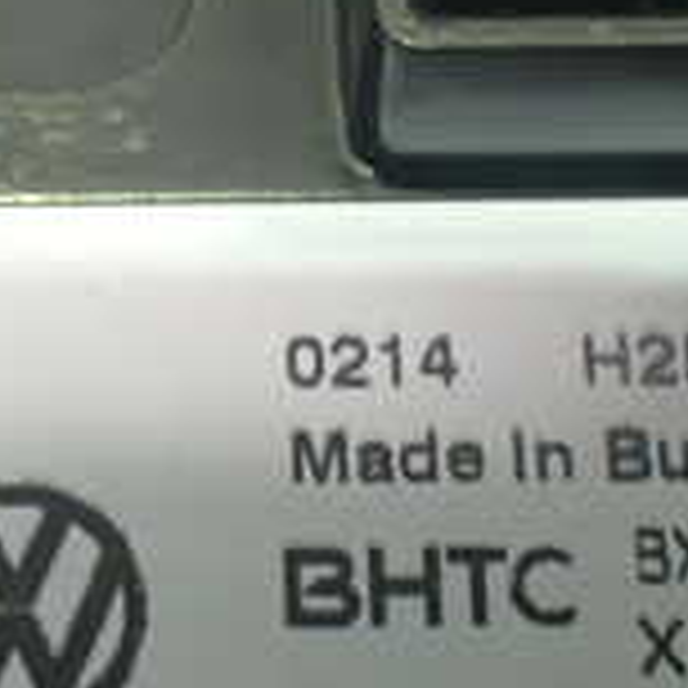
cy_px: 517
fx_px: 2339
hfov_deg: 16.6
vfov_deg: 16.6
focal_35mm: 104
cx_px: 139
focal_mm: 5.4
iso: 800
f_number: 2.3
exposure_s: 1/30
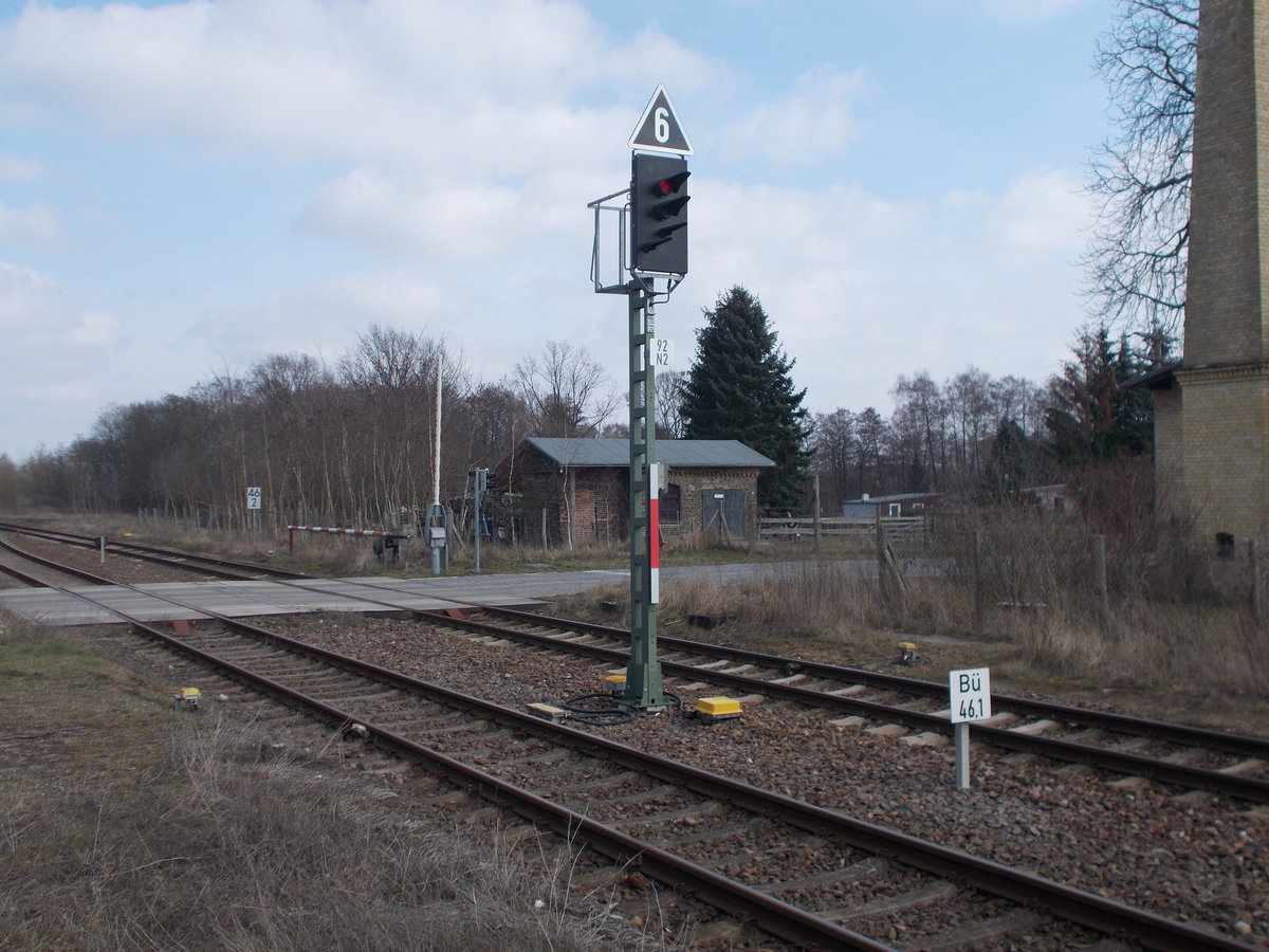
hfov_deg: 47.9
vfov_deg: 36.8
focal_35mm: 39
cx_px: 634
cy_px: 476
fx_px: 1430
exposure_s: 1/100
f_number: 9.8
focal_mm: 6.9
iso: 80
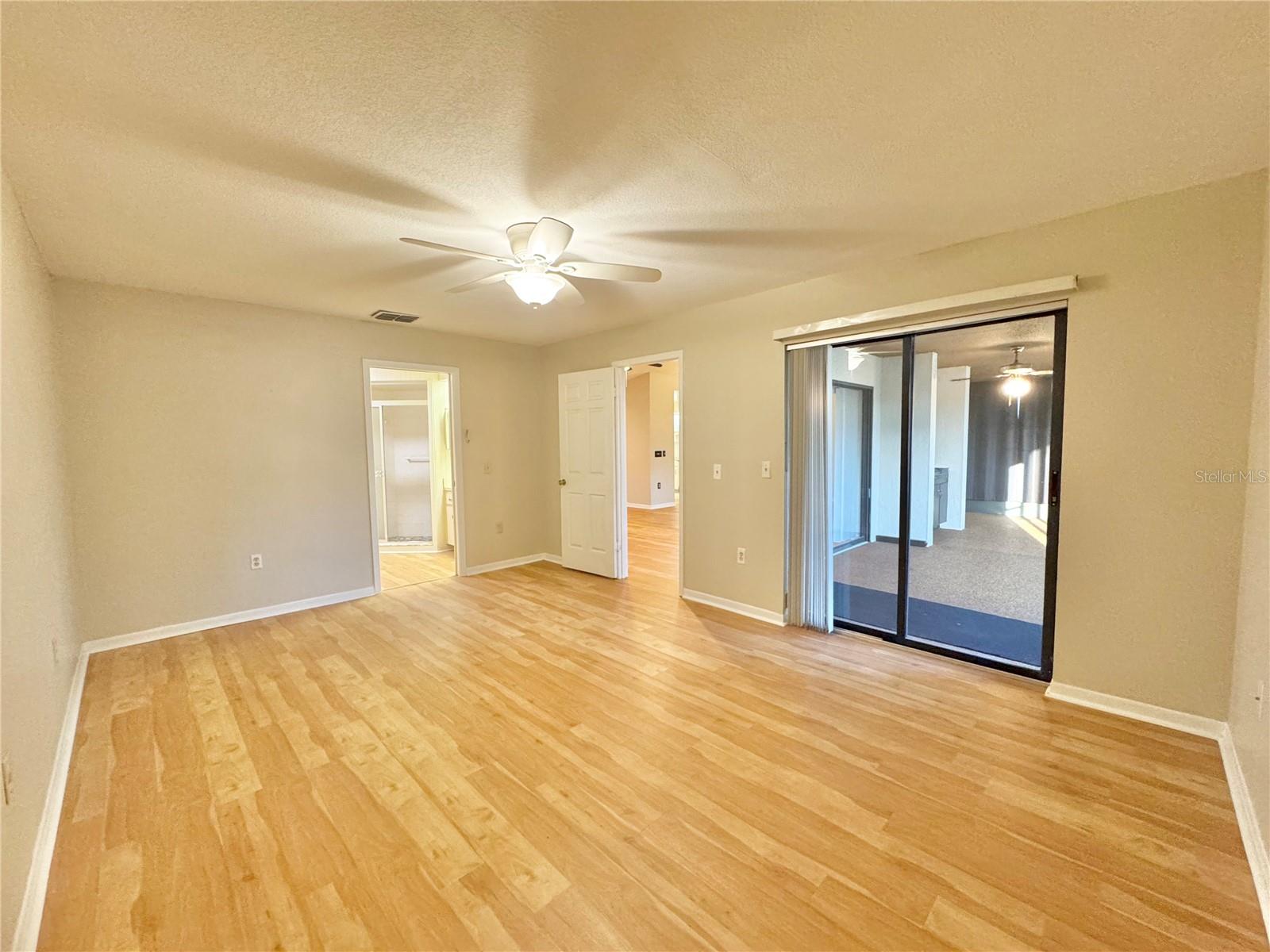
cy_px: 476
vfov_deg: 85.7
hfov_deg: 102.1
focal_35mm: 14
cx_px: 635
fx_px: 514
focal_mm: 2.22
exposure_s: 1/60
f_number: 2.2
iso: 500
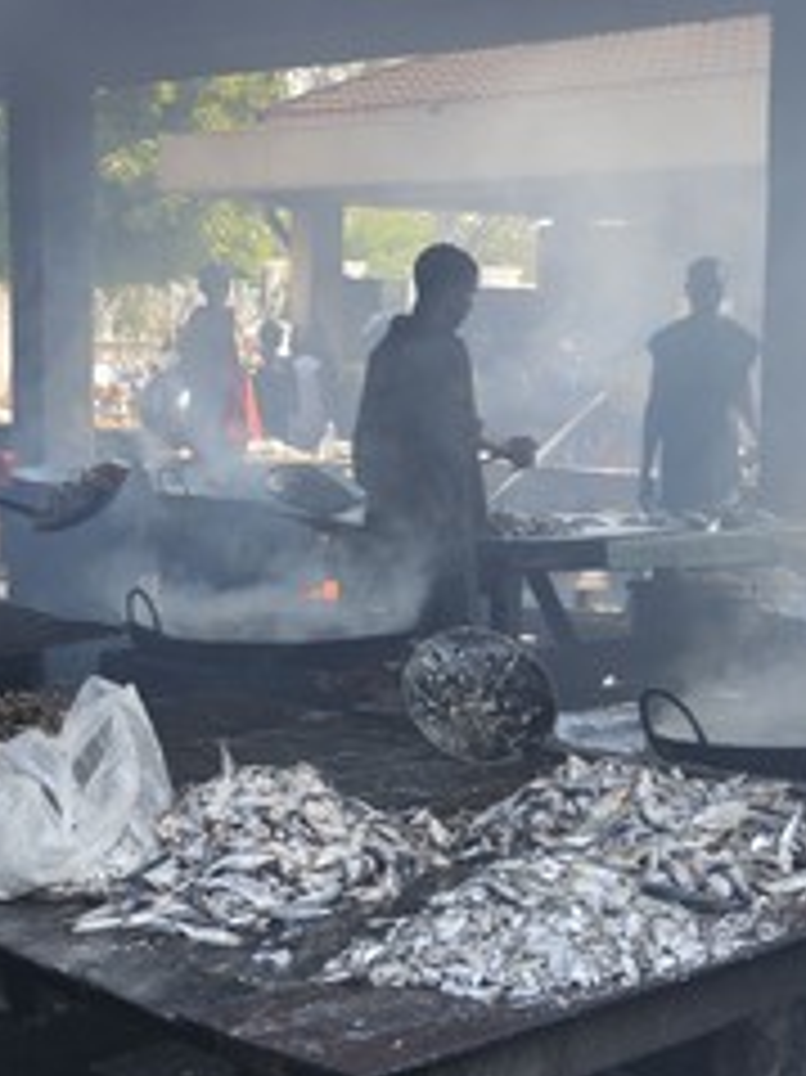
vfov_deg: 25.6
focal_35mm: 76
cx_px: 567
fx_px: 2362
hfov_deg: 19.3
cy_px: 626
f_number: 8
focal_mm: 45
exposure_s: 1/125
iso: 400
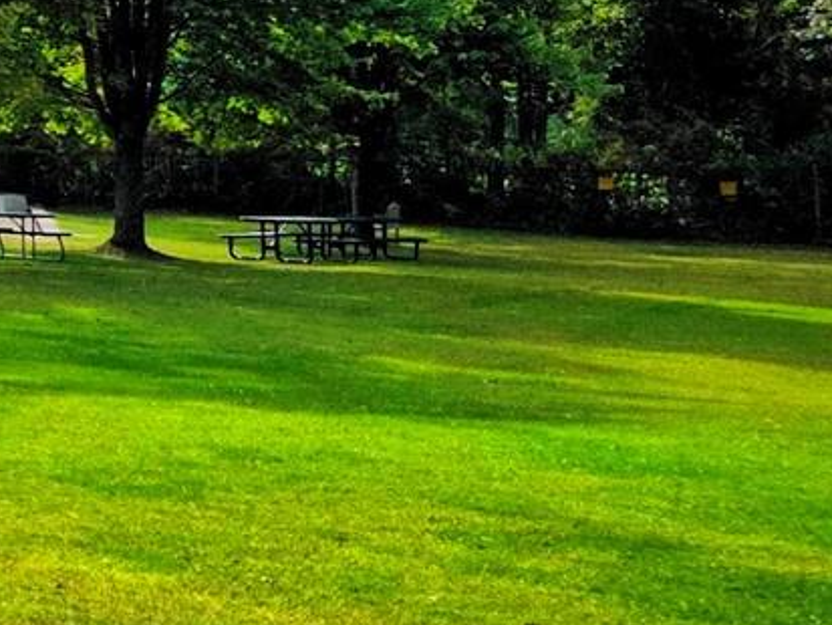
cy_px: -272
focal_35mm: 114
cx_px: -1193
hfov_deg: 12.9
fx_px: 2741
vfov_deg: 12.4
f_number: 1.7
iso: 40
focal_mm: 6.3
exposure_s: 1/7944
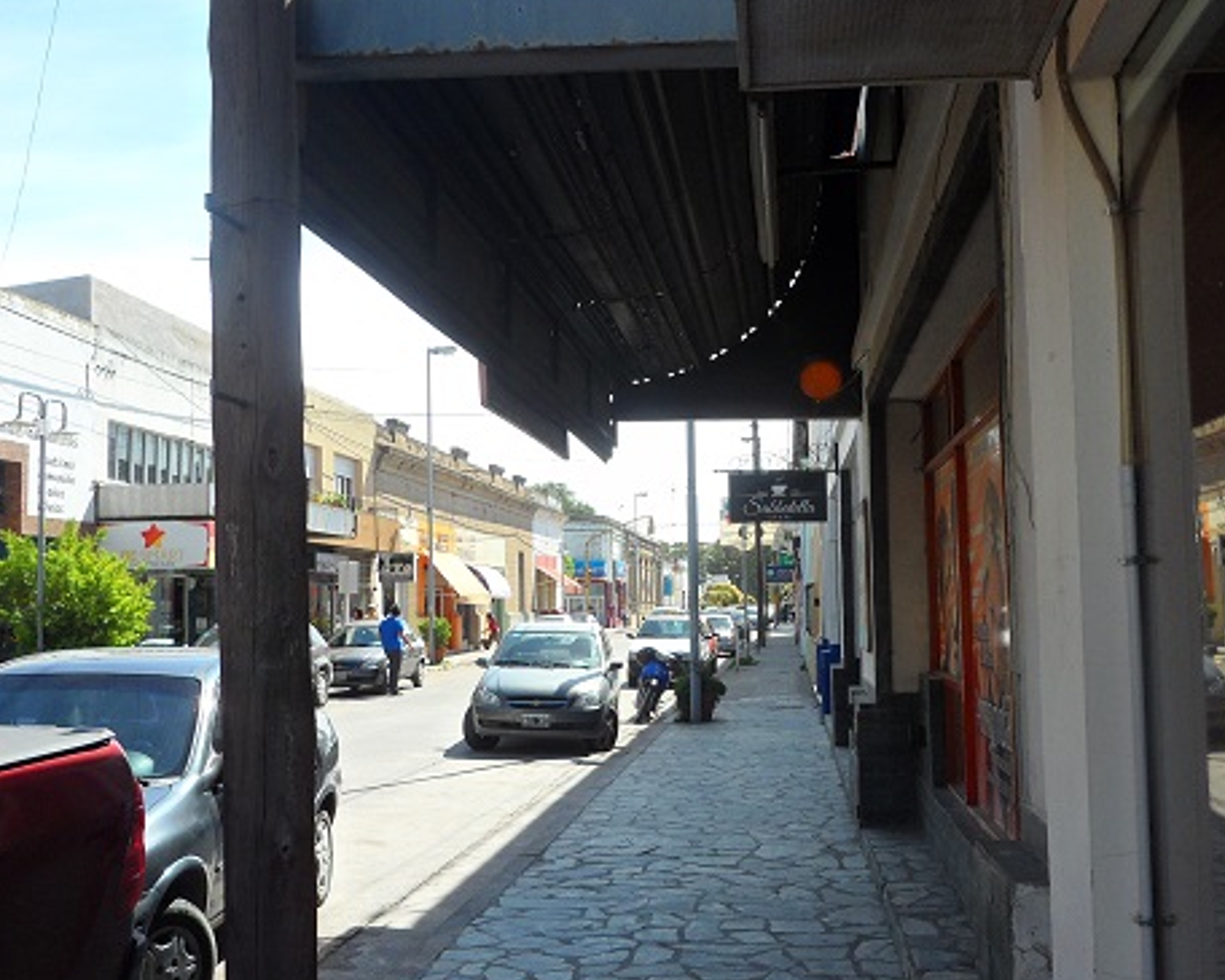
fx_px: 1342
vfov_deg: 40.1
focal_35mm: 37
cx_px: 655
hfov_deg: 49.0
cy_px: 497
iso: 80
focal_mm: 4.9
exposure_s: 1/350
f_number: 3.5
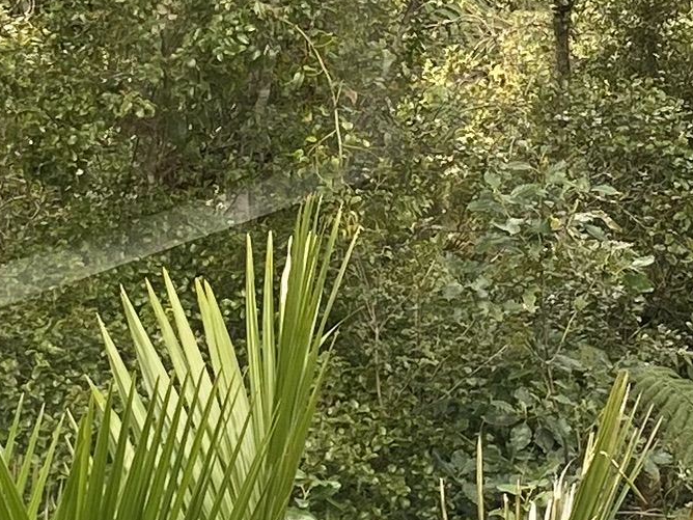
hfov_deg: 12.6
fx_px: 3143
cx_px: 272
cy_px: 120
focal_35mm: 157
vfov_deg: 9.4
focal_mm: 4.25
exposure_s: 1/122
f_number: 1.8
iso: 40
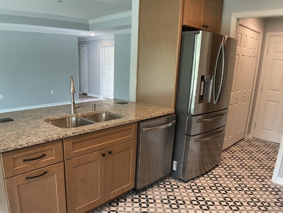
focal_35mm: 40
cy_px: 128
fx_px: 327
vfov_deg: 35.8
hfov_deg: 46.6
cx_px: 116
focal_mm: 3
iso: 64
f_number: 1.8
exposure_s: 1/60
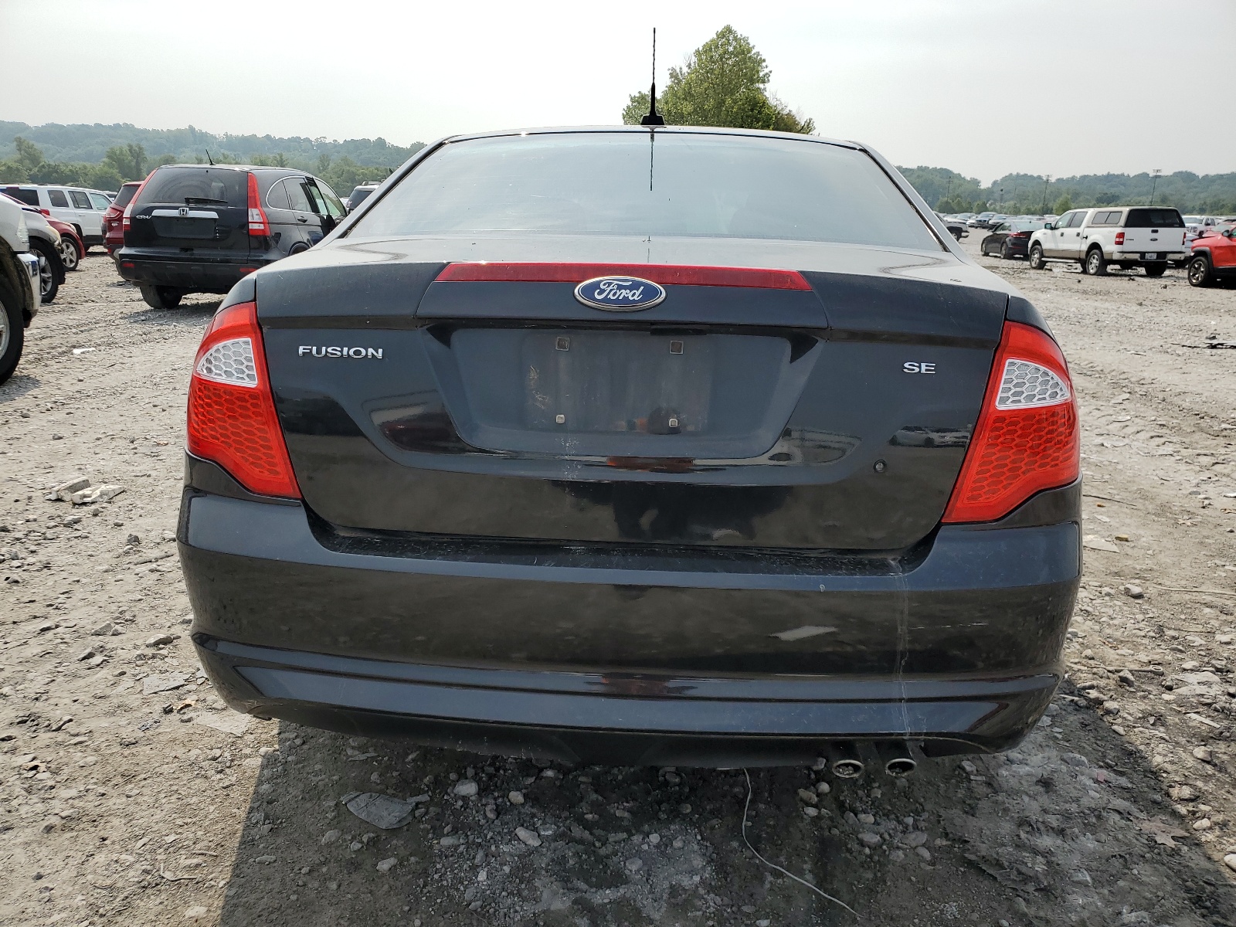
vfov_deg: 53.1
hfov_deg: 67.3
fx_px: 928
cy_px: 464
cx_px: 618
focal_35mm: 26
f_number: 1.5
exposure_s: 1/3333
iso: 50
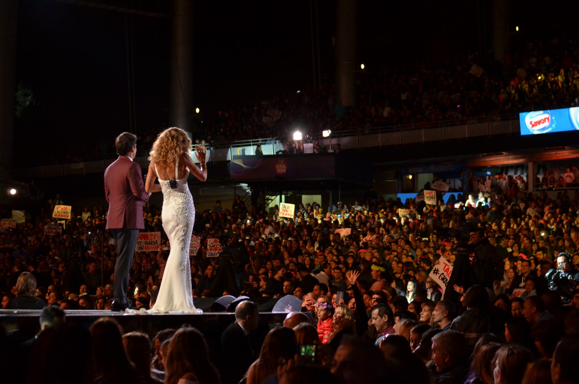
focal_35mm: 82
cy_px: 192
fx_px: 1324
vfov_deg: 16.5
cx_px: 290
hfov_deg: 24.7
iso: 800
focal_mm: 55
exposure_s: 1/125
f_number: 4
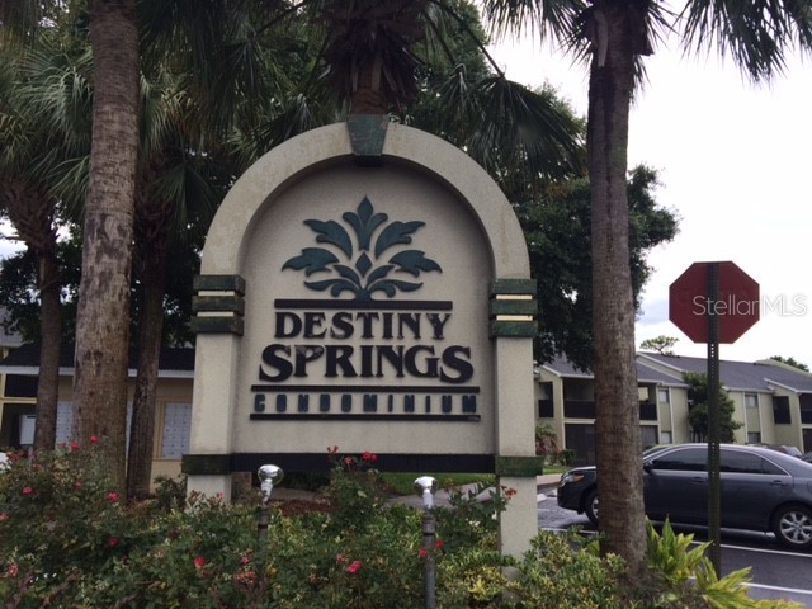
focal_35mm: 30
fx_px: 704
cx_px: 406
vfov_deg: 46.8
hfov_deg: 60.0
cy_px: 304
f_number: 2.2
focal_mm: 4.12
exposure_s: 1/933
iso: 32
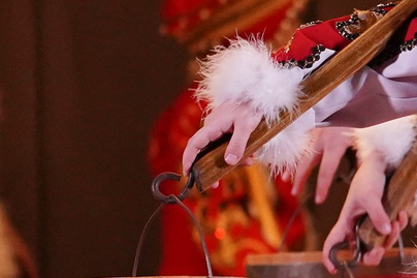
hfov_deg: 2.7
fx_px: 8950
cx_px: 787
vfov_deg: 1.8
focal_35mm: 773
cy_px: 232
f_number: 5
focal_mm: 122
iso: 3200
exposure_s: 1/400
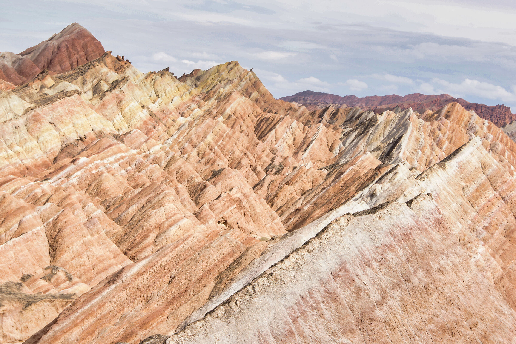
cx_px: 258
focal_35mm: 105
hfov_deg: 19.5
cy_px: 172
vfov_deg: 13.0
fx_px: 1505
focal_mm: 70
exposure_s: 1/40
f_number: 14
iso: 100
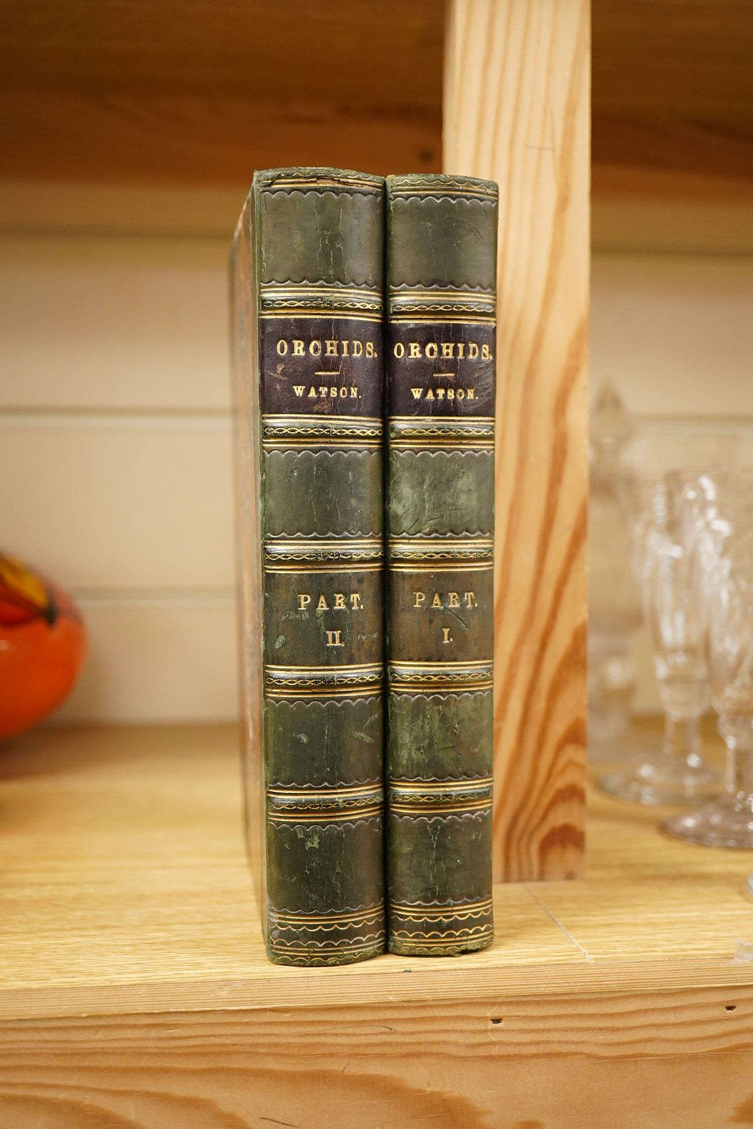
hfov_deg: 29.9
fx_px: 1412
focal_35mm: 45
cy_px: 564
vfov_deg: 43.6
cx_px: 376
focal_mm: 30
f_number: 4.5
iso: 2500
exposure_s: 1/160
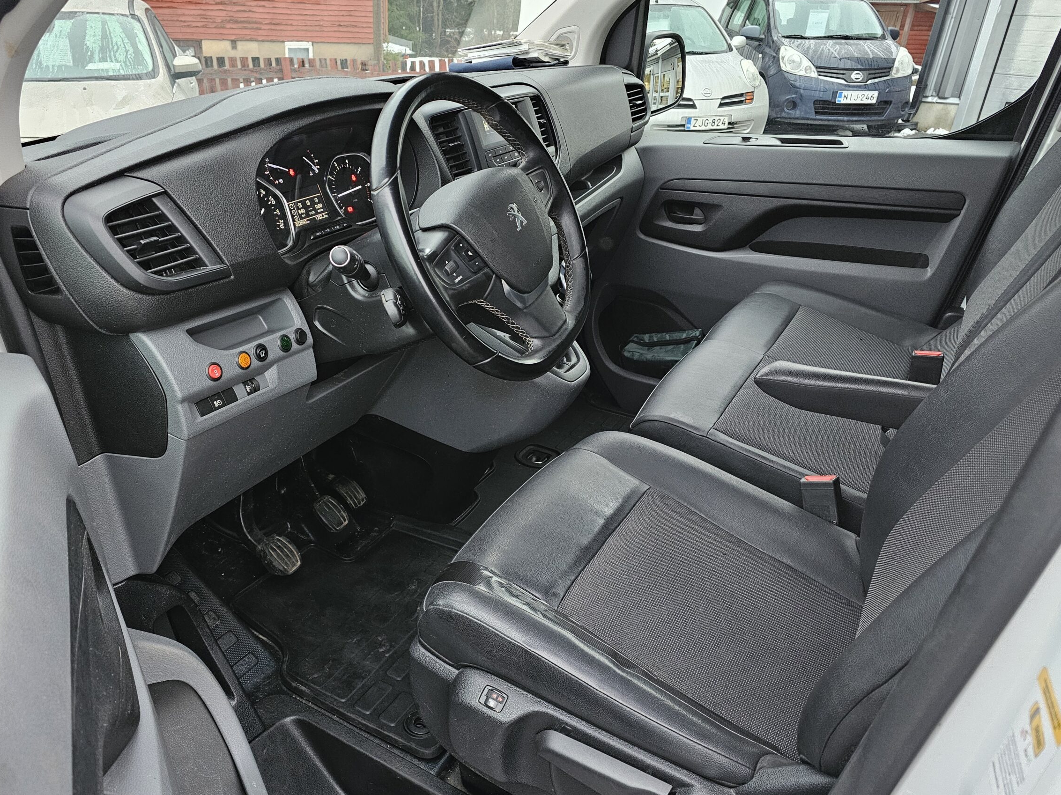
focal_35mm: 26
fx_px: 797
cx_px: 477
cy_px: 447
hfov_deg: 67.1
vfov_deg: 52.9
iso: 640
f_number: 1.7
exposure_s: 1/50
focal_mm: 6.3
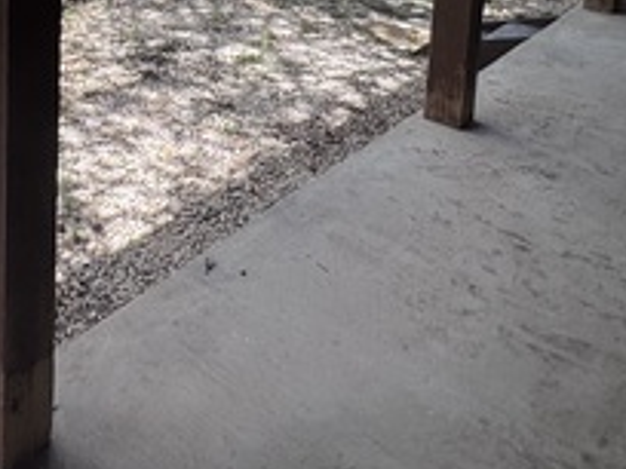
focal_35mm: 44
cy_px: -129
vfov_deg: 27.7
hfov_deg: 38.6
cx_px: 15
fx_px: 796
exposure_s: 1/181
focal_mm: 2.22
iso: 40
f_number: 2.2
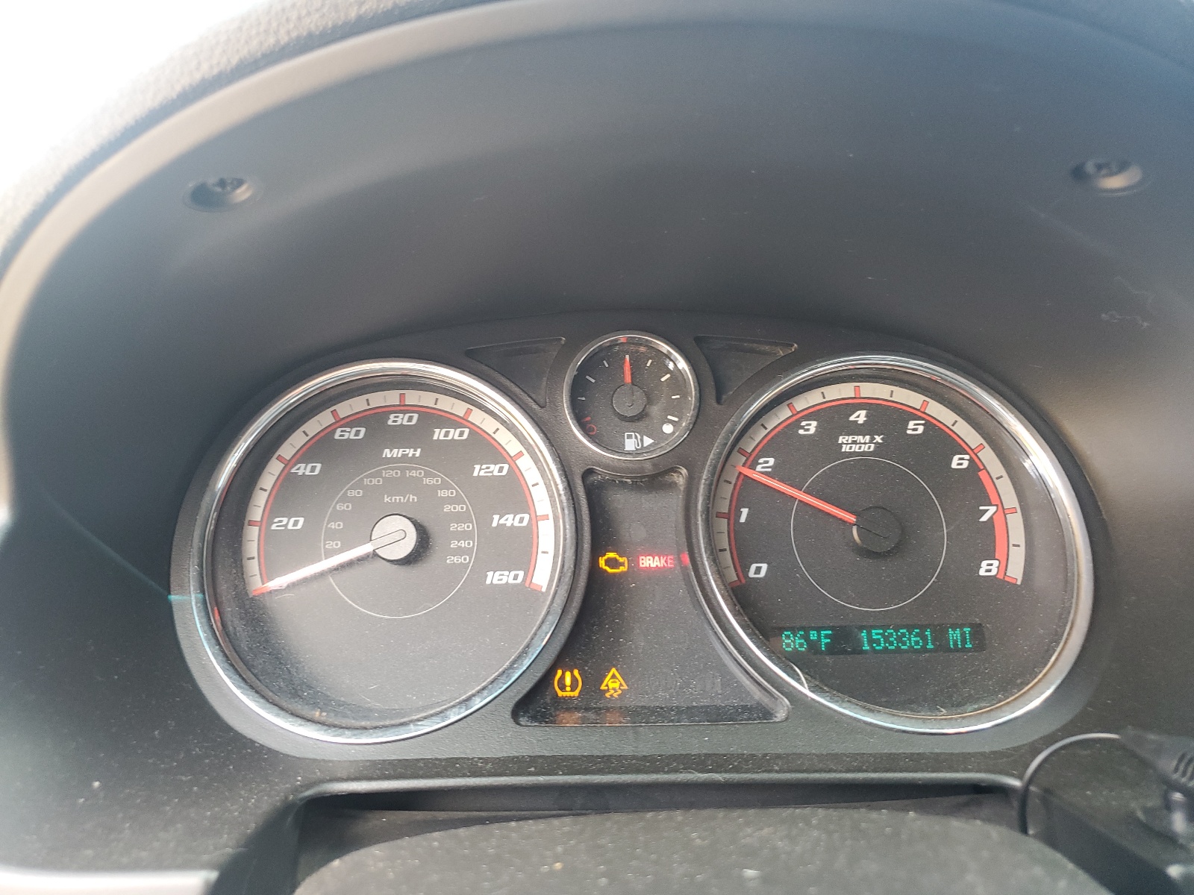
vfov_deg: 53.1
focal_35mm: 26
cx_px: 597
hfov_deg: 67.3
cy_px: 448
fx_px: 897
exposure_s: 1/60.2
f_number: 1.5
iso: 91
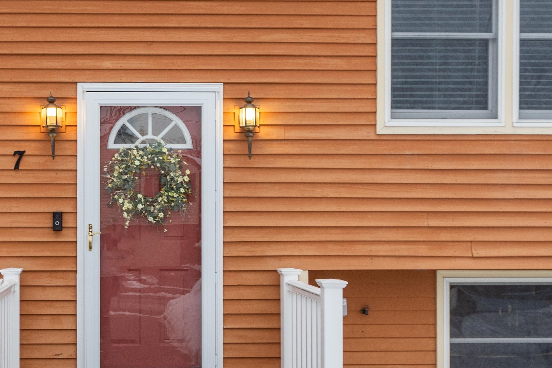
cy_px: 215
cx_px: 156
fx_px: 797
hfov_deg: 37.5
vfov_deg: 26.0
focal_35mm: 52
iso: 800
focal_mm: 22
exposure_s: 1/125
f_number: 8
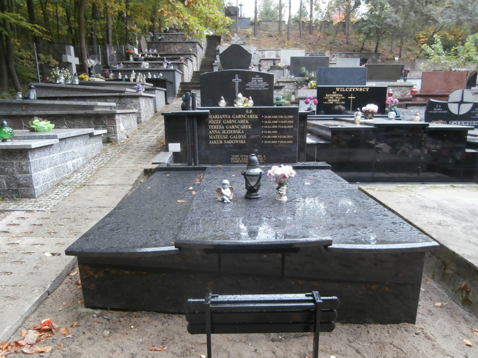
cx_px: 239
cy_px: 179
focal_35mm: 24
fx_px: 331
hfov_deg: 71.6
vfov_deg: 56.8
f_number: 3
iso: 200
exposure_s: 1/25
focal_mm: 4.2
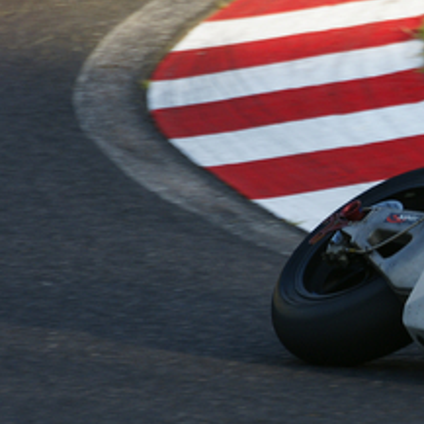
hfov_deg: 1.3
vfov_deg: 1.3
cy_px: 170
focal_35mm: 1354
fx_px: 18763
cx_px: 590
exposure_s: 1/320
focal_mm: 360
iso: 200
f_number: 6.3
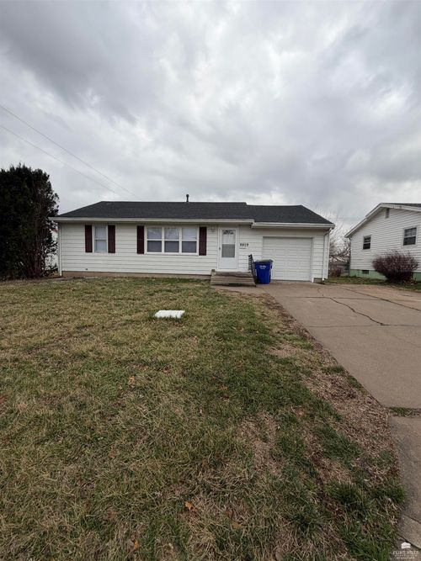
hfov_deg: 85.7
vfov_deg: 102.1
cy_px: 280
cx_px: 210
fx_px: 227
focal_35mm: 14
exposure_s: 1/502
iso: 64
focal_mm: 2.22
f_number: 2.2
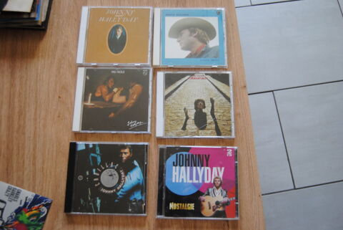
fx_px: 315
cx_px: 172
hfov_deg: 57.2
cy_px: 115
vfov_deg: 40.0
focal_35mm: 33
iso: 200
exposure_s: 1/30
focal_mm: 22
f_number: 3.5
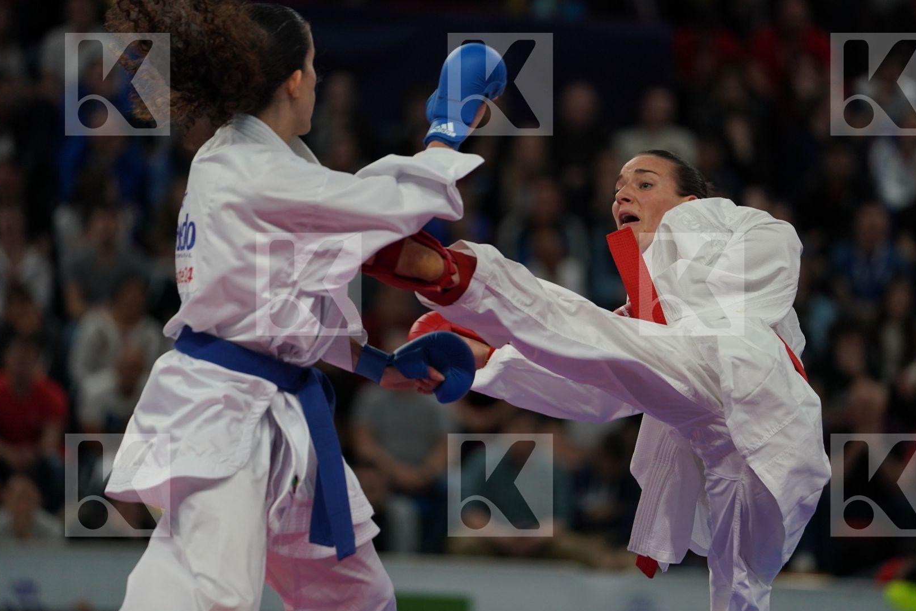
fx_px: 5648
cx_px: 500
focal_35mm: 222
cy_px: 284
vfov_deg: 6.2
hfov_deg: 9.3
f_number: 2.8
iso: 1000
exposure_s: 1/1000
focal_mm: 200
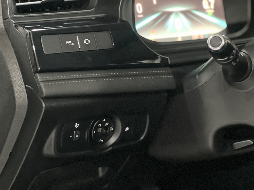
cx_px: 127
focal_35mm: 77
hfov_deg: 25.3
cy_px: 95
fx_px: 565
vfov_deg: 19.1
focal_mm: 9
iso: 2000
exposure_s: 1/15
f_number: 2.8
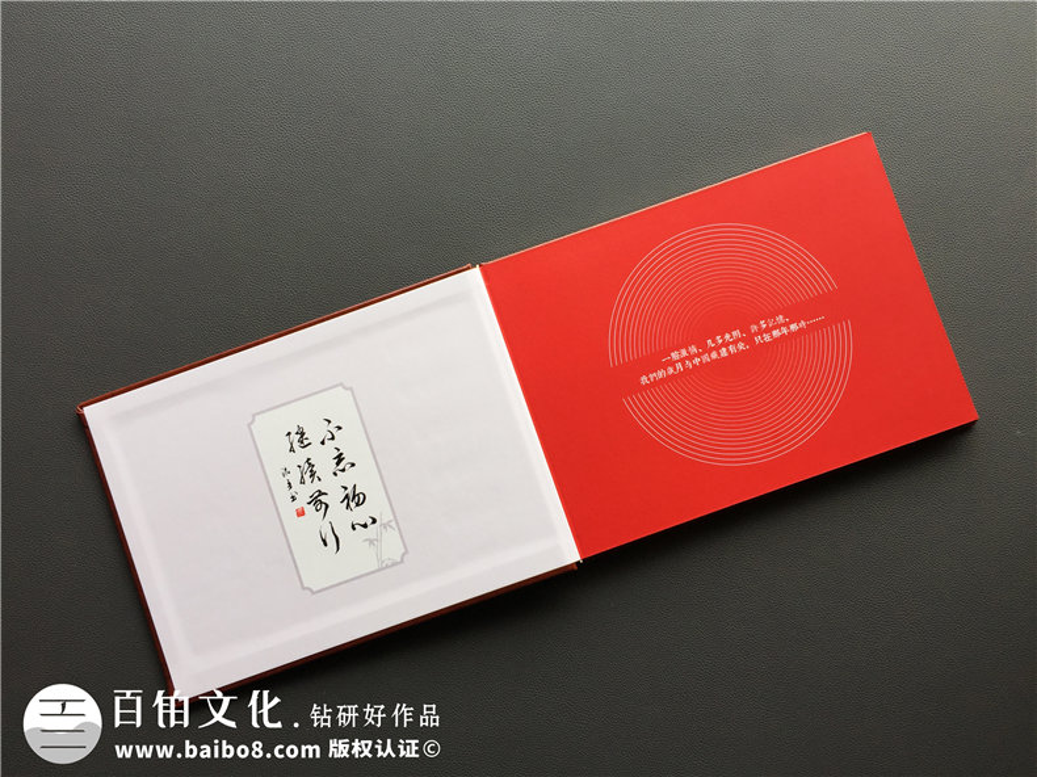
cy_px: 388
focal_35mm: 29
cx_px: 518
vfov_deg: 48.2
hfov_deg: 61.7
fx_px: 868
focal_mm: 4.15
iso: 32
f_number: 2.2
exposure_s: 1/121
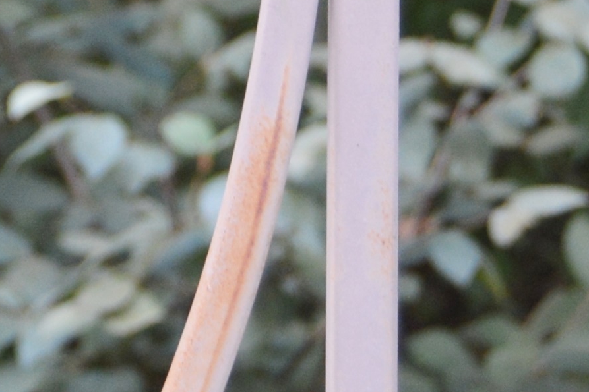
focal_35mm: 262
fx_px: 4286
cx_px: -373
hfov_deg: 7.7
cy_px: -632
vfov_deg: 5.1
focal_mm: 26
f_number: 4
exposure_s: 1/60
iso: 400
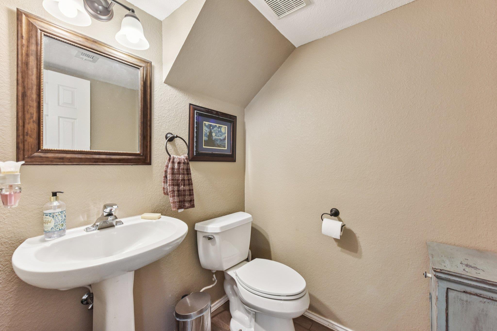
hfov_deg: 104.3
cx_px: 248
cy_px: 166
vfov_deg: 81.2
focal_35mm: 14
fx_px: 193
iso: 800
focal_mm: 14
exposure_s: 1/15
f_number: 8
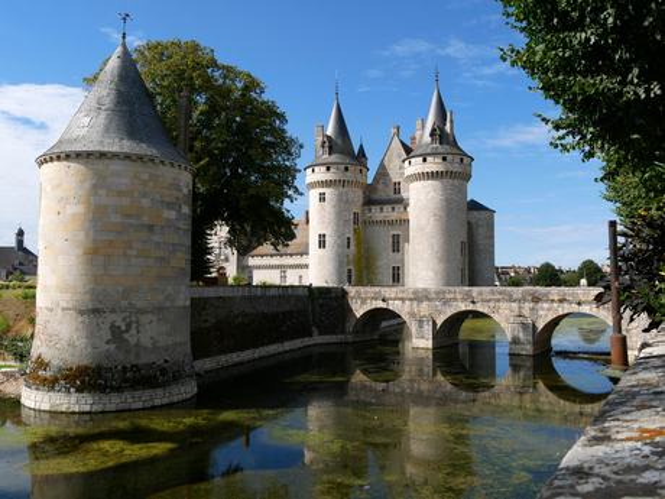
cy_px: 250
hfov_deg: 60.0
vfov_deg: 46.8
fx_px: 576
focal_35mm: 30
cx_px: 332
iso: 200
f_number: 8
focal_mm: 15
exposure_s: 1/500
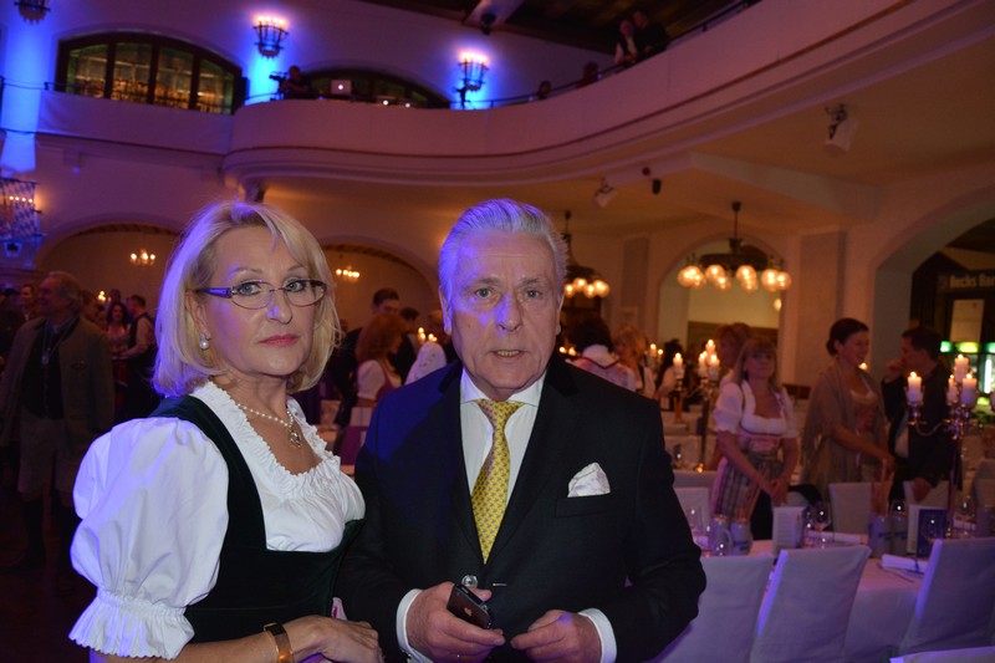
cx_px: 498
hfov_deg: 67.4
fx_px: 746
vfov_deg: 47.9
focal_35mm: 27
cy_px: 332
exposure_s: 1/60
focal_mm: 18
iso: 800
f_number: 3.5
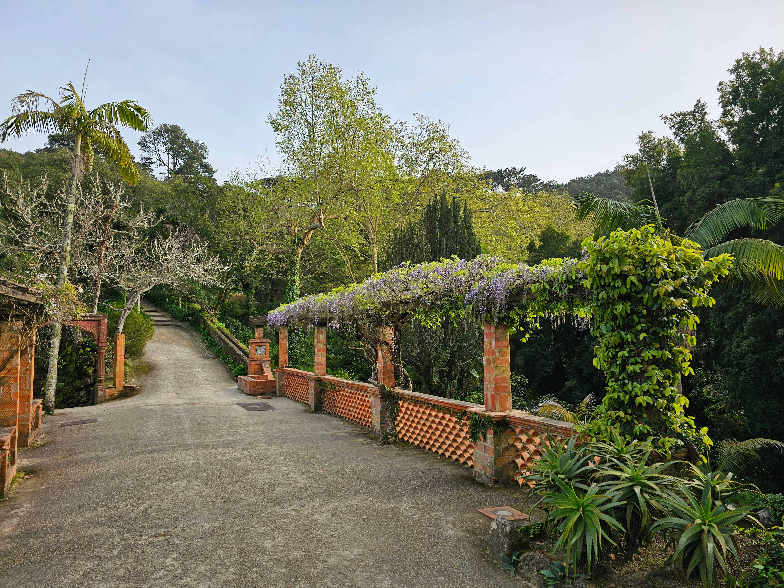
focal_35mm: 23
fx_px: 521
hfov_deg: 73.9
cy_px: 294
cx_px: 392
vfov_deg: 58.9
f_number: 1.7
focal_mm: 6.3
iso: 10
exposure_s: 1/275
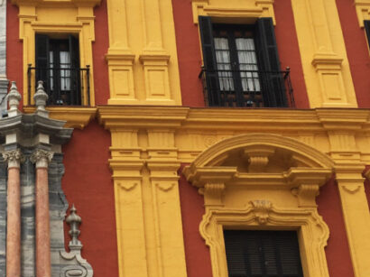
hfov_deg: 25.5
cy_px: 106
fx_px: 801
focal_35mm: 75
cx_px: 69
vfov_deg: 19.6
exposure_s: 1/1522
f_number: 2.2
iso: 32
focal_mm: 4.15
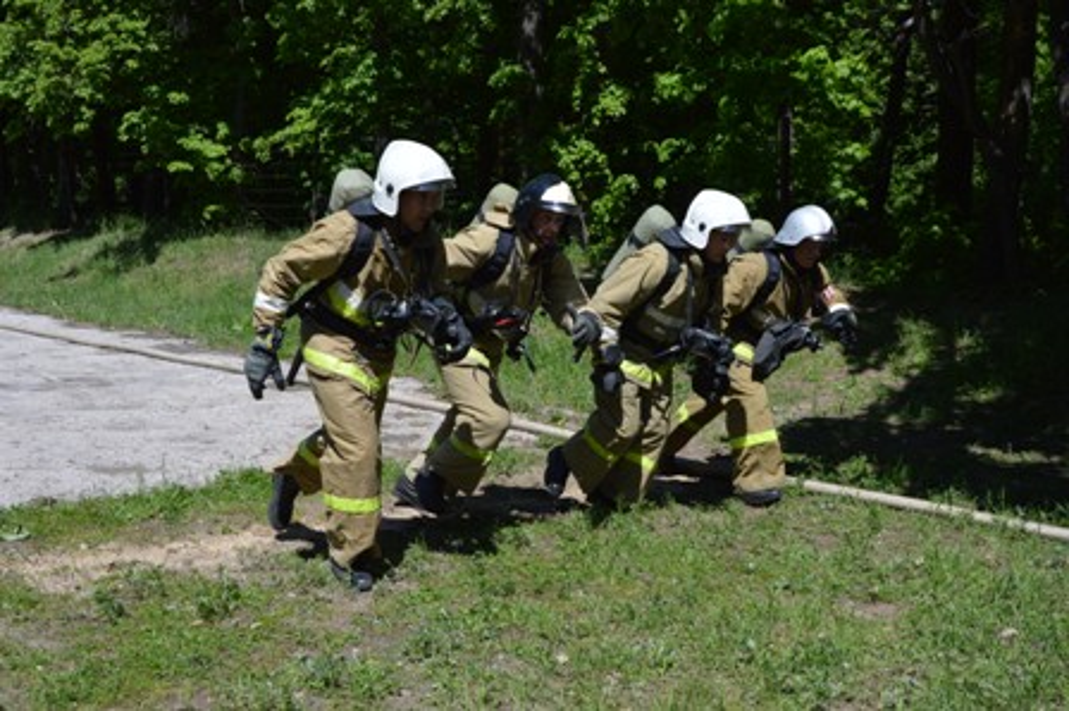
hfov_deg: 49.6
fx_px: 1157
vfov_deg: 34.2
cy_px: 356
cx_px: 534
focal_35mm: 39
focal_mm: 26
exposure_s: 1/1600
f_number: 5.6
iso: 400
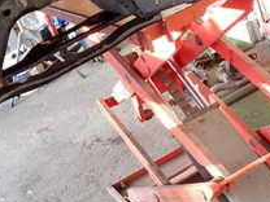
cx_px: 74
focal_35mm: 72
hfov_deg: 26.7
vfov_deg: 20.3
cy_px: 62
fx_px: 562
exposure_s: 1/100
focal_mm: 4.5
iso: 100
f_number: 2
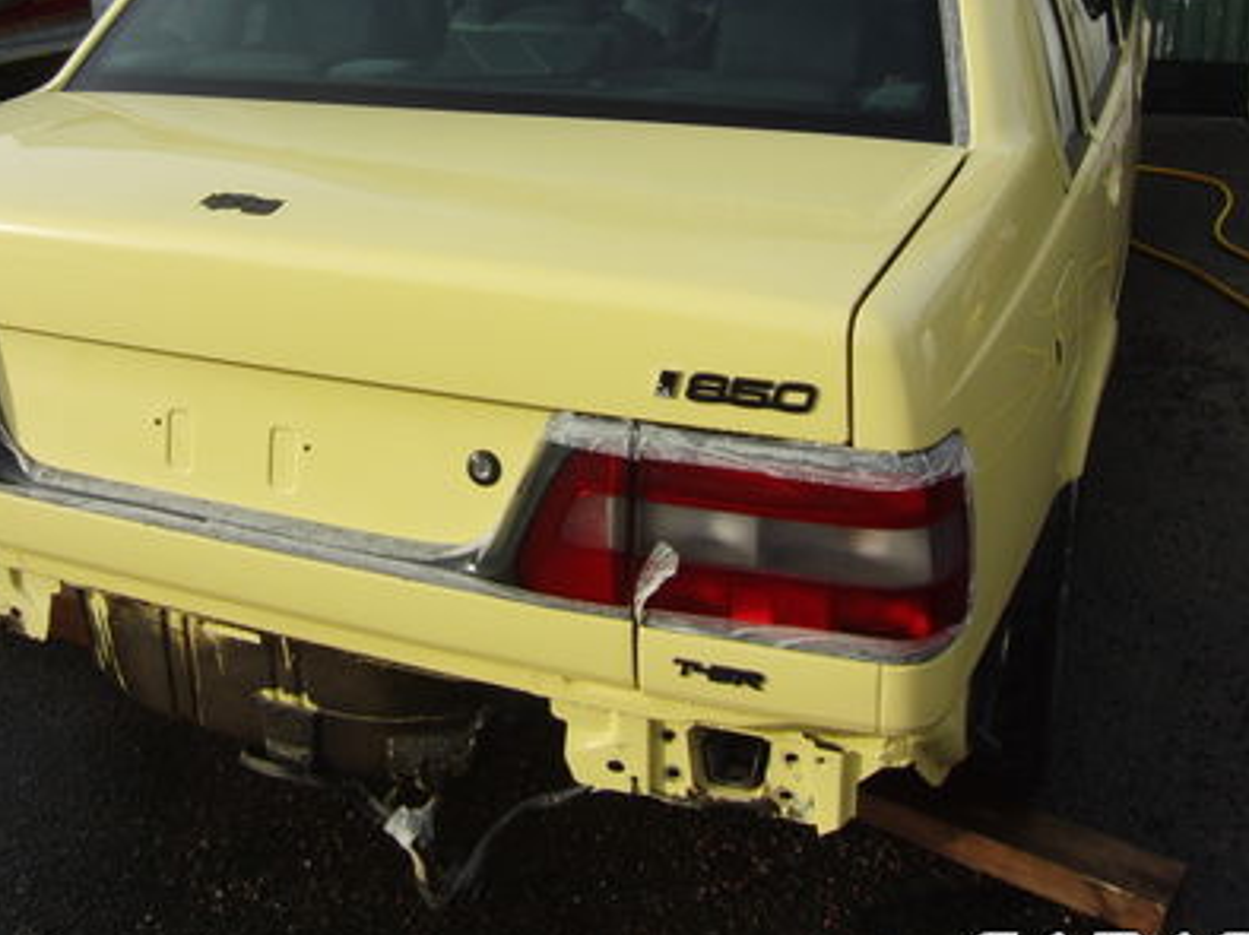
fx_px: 1406
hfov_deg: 47.6
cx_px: 495
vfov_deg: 35.8
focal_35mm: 39
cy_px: 219
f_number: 3.2
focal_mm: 4.3
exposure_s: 1/800
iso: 100
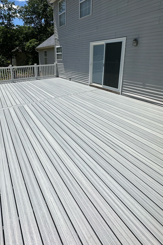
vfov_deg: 84.6
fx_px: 129
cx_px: 62
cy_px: 87
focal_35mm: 19
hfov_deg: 63.7
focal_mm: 2.22
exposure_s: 1/3610
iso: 50
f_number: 2.2
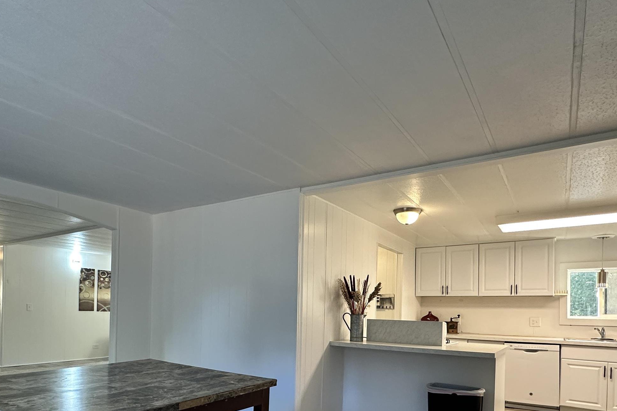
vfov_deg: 52.7
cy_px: 307
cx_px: 301
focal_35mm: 23
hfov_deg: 76.1
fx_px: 394
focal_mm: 2.22
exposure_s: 1/60
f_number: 2.2
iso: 250
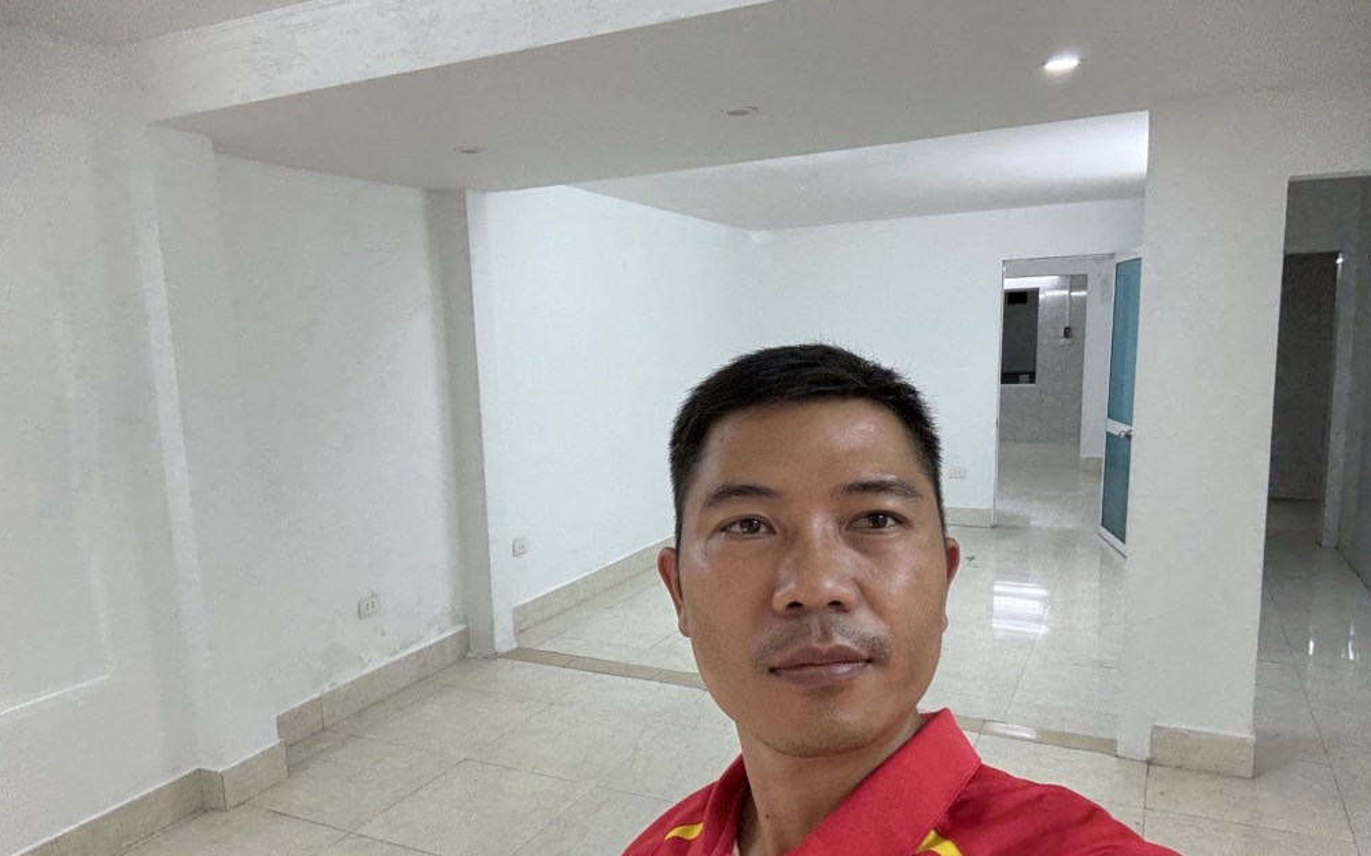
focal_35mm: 25
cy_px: 505
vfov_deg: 49.0
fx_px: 934
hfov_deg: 72.6
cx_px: 675
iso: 160
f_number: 1.9
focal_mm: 2.69
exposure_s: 1/100
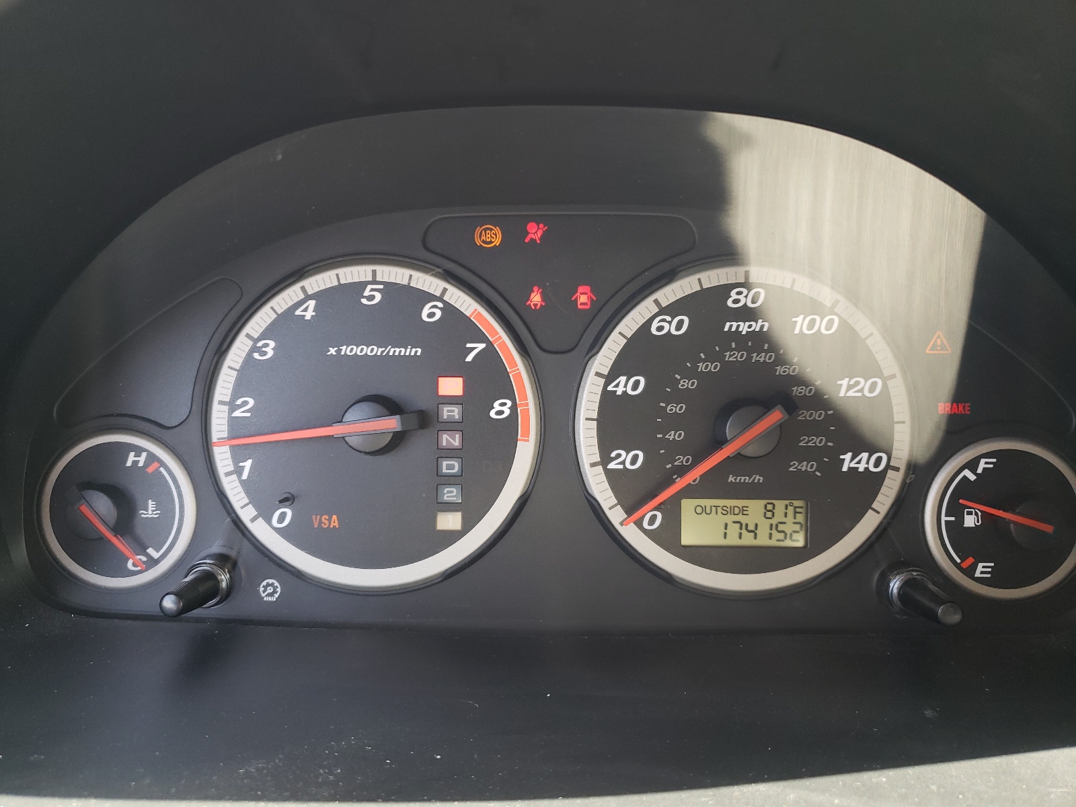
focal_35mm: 26
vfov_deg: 53.1
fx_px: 808
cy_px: 404
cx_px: 538
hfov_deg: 67.3
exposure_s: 1/120
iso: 62
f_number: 1.5
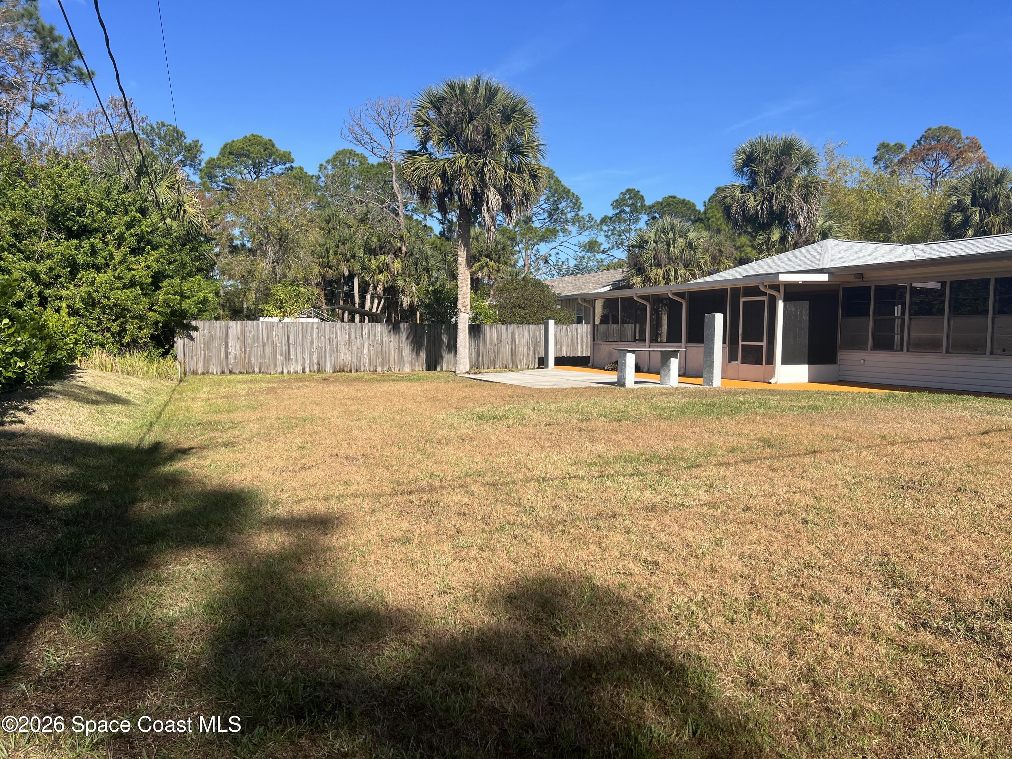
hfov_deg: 67.3
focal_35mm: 26
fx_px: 760
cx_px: 506
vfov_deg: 53.1
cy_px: 380
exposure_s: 1/3257
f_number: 1.5
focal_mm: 5.7
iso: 50
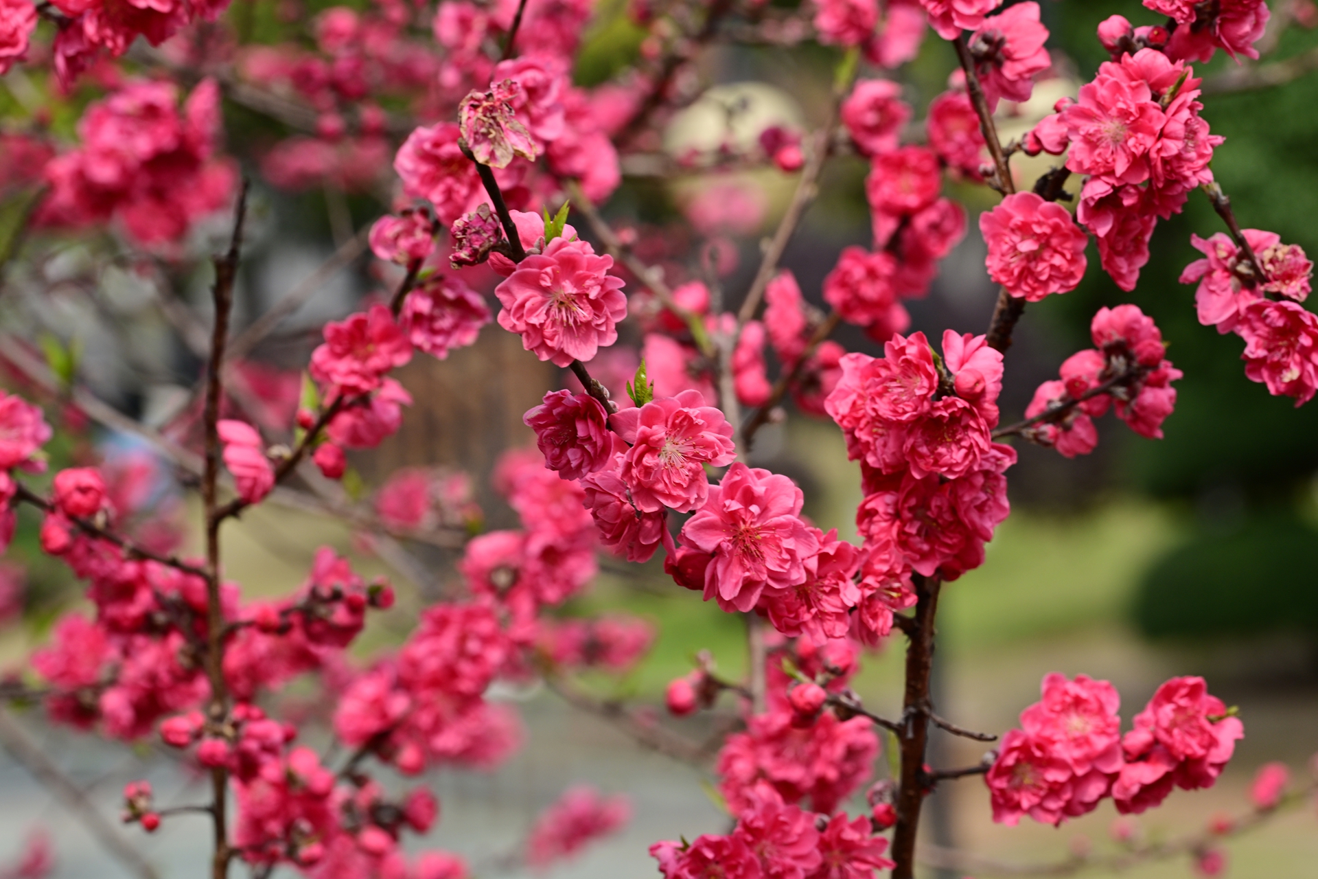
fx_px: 5491
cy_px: 440
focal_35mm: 150
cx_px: 659
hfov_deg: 13.7
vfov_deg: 9.1
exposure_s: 1/400
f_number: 8
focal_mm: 150
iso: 160
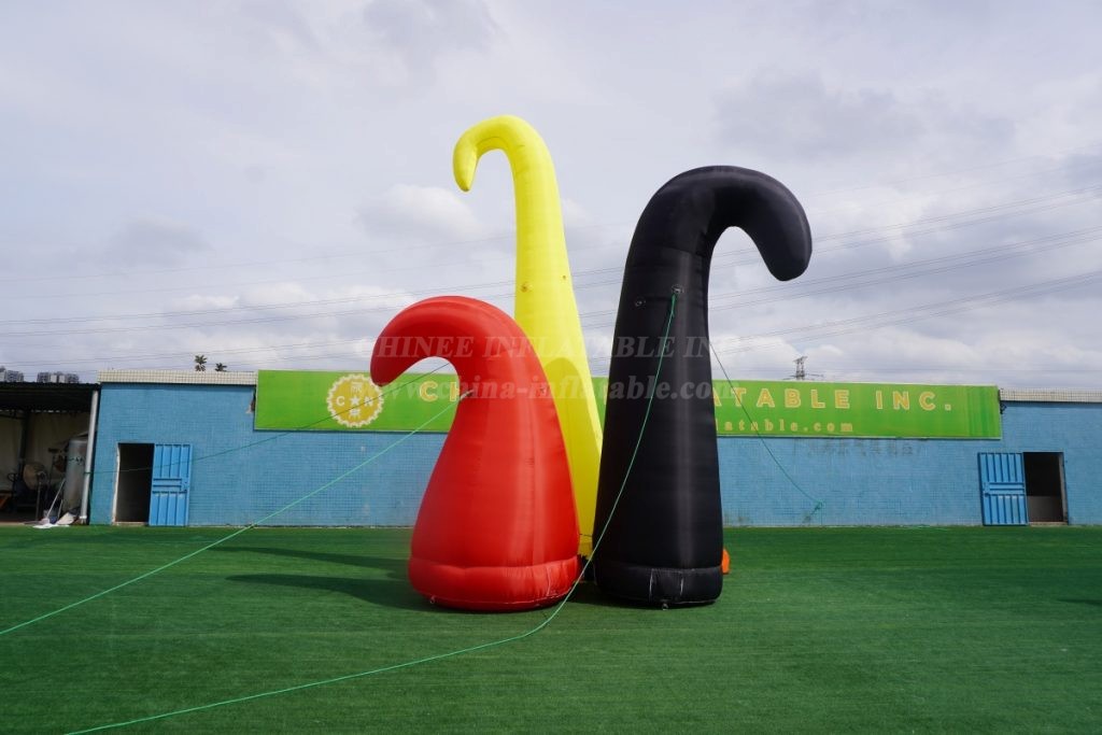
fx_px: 735
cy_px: 368
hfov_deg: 73.7
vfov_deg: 53.1
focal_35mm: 24
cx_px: 551
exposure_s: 1/250
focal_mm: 16
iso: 100
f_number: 10
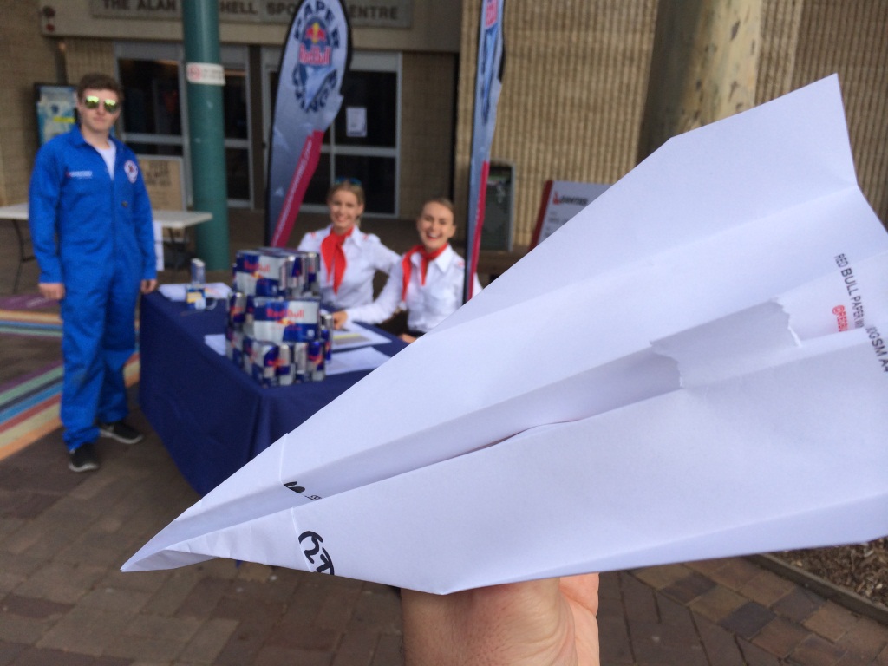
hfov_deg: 60.0
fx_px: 770
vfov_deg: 46.8
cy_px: 333
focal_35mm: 30
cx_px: 444
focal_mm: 4.12
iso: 32
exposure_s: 1/933
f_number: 2.2
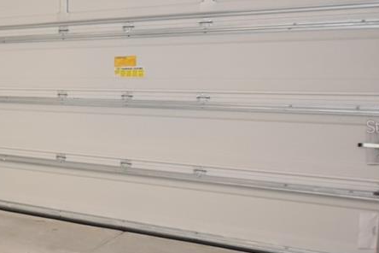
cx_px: -241
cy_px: 126
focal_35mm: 54
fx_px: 568
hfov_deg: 24.5
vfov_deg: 25.1
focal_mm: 10
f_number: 4
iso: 900
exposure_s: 1/60
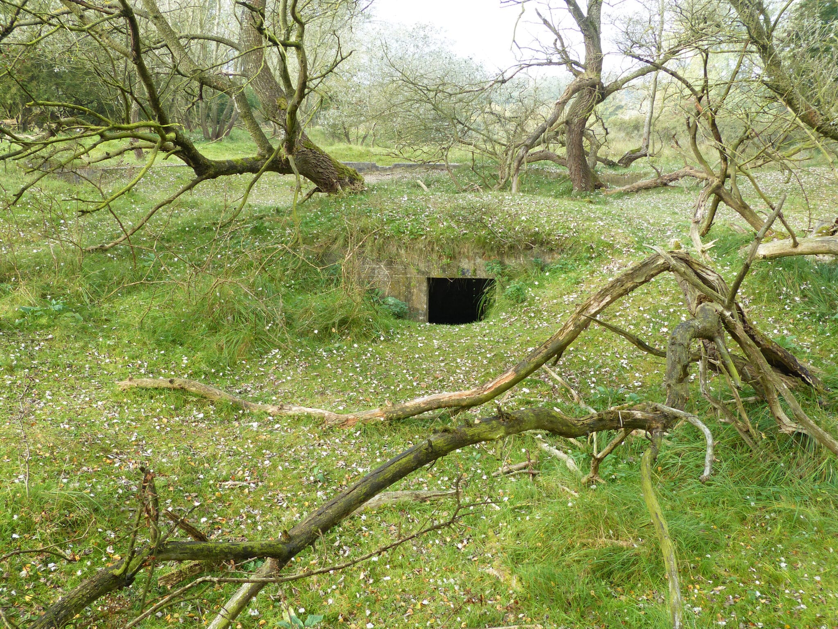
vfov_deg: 39.7
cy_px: 314
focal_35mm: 36
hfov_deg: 51.4
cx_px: 419
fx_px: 872
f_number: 4
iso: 100
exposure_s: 1/125
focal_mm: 6.4
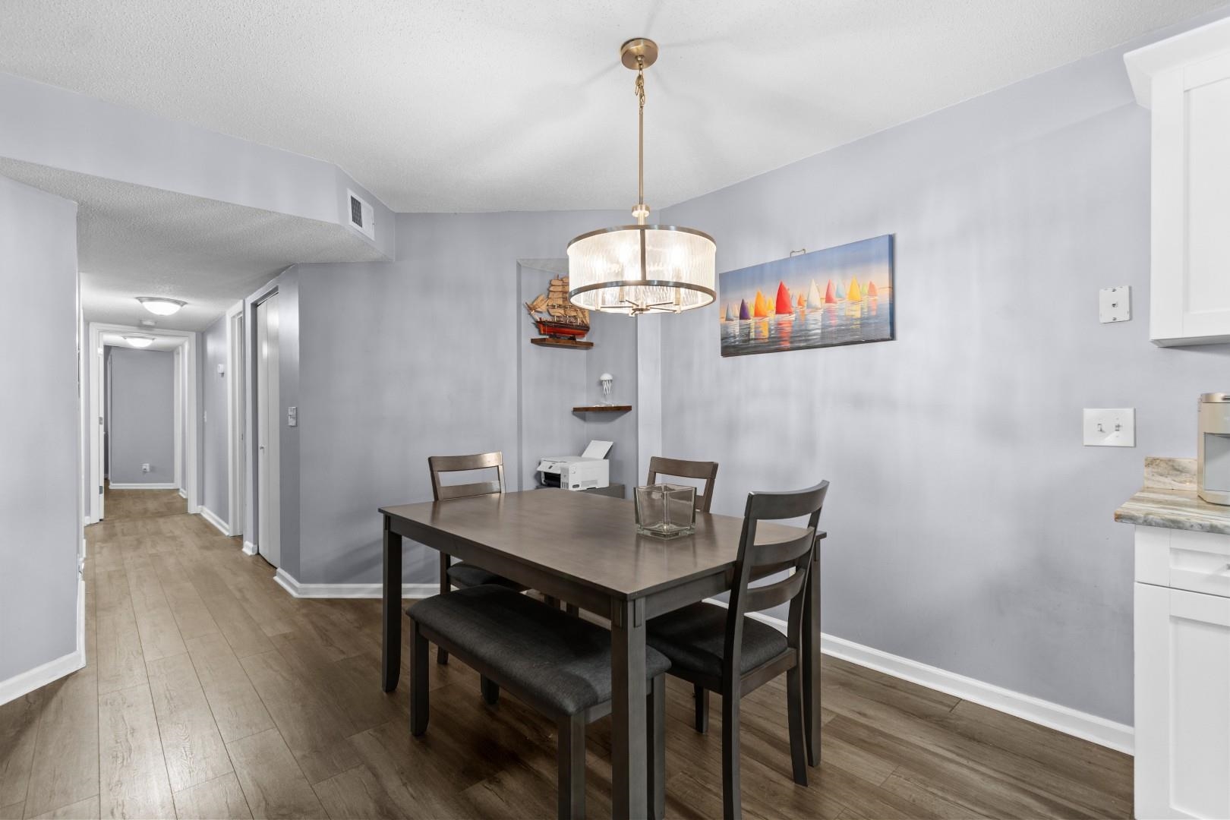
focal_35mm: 15
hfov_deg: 100.4
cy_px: 410
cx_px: 615
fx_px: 512
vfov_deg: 77.3
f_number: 4.5
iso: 100
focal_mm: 10
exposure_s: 1
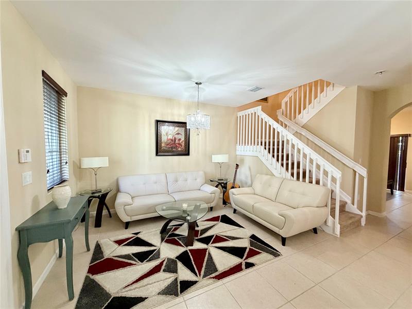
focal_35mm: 14
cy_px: 154
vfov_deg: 85.7
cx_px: 206
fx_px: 167
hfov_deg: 102.1
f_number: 2.2
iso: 500
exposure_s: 1/60
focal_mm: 2.22
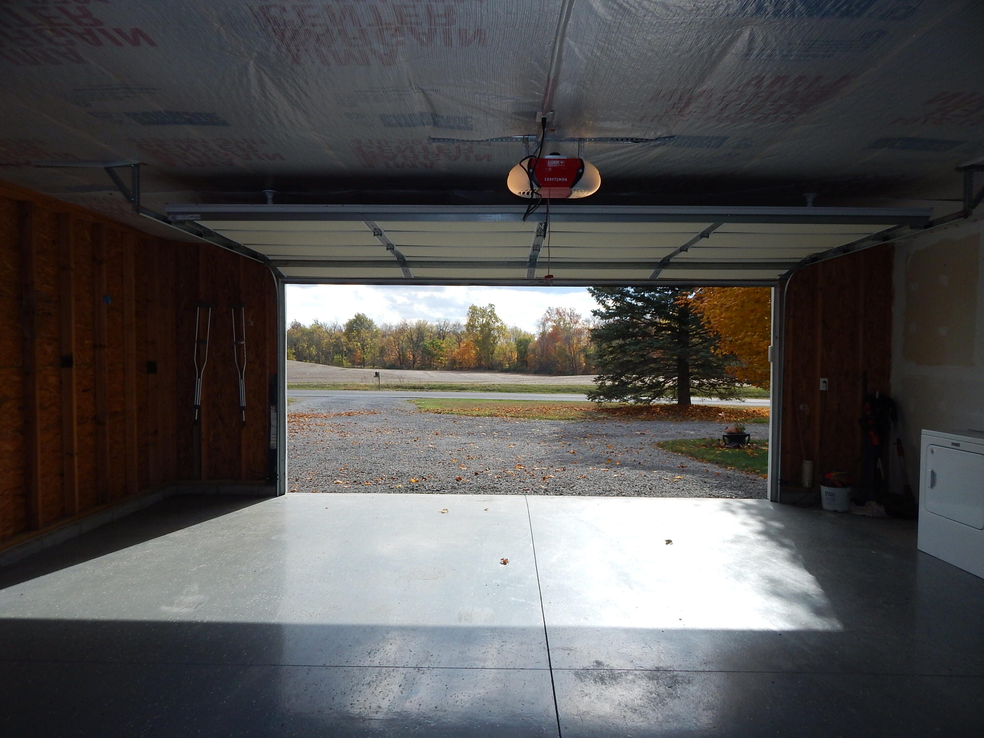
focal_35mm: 22
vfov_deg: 61.1
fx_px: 625
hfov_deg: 76.4
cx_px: 492
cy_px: 369
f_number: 3
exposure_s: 1/1250
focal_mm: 4
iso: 125
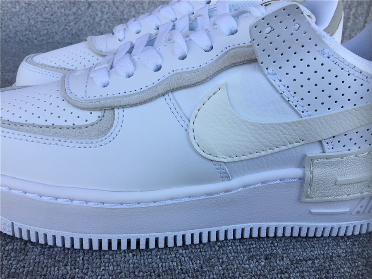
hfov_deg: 58.4
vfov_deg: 45.4
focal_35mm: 31
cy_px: 140
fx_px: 333
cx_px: 186
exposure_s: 1/281
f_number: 2.4
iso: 25
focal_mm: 3.3
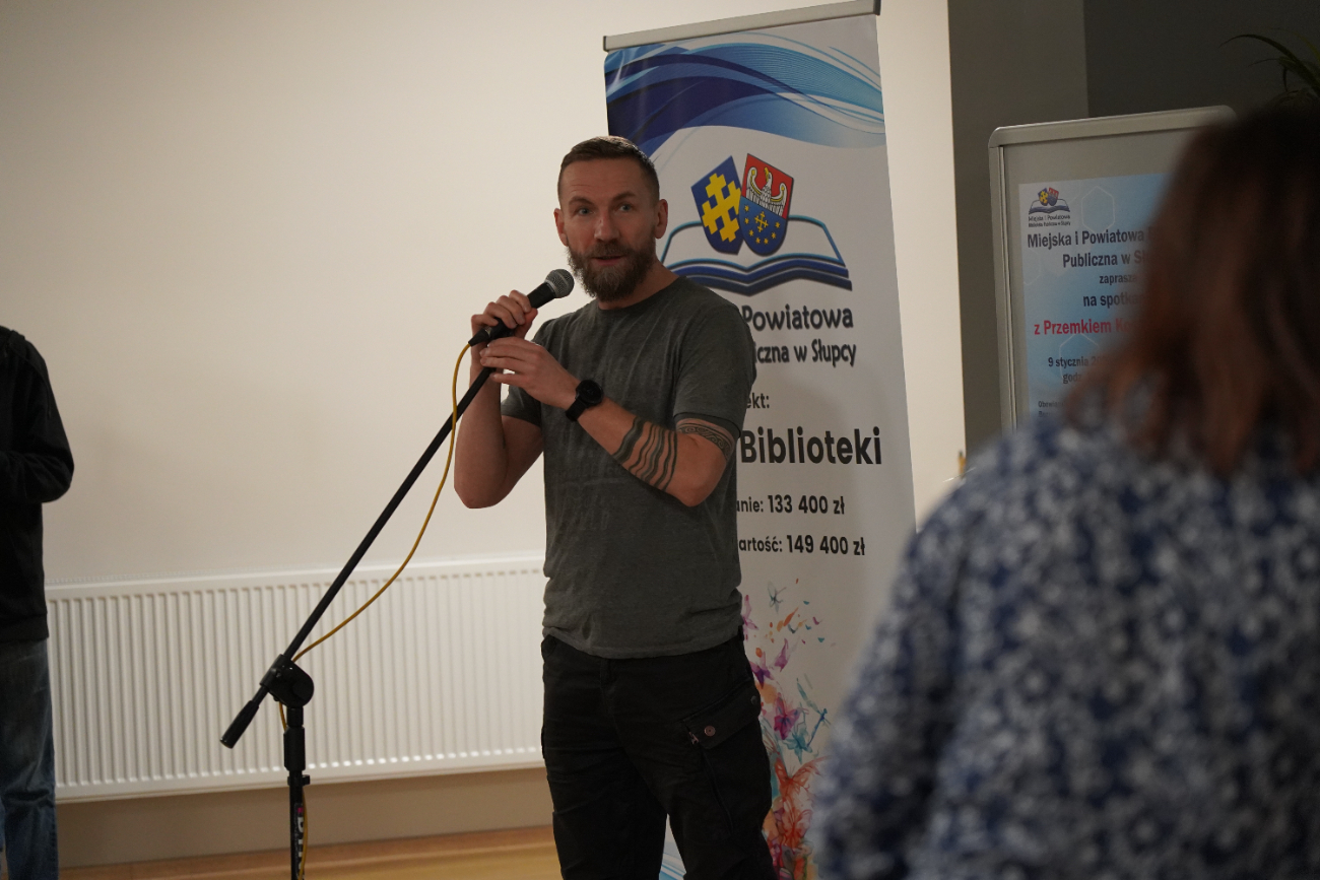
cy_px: 440
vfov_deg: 13.0
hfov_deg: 19.5
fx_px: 3850
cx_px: 660
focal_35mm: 105
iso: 4000
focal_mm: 105
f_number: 4
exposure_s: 1/160
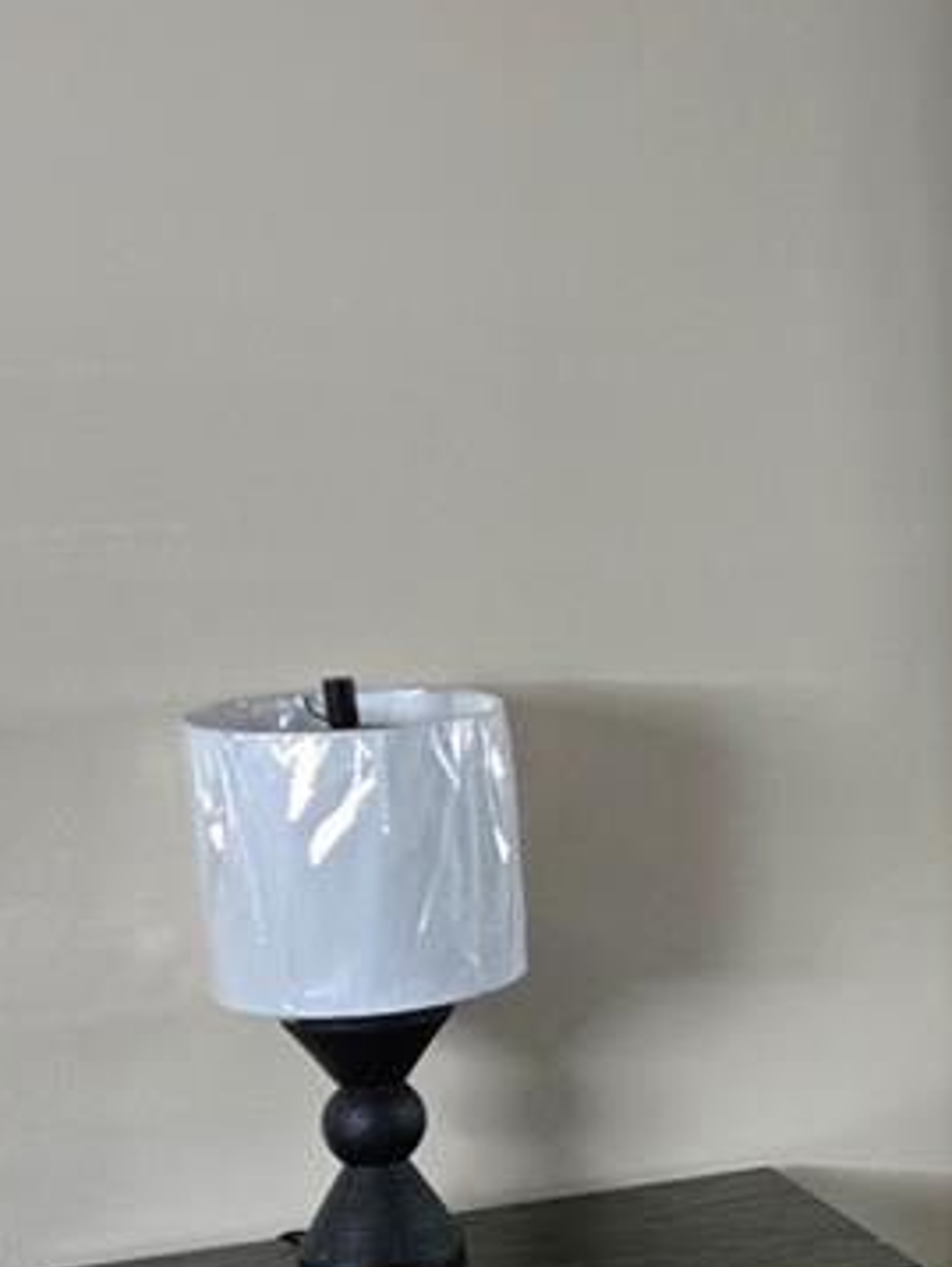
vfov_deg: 25.1
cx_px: 1501
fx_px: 2820
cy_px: 892
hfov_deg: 17.0
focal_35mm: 77
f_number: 1.8
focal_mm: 5.4
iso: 800
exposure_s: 1/60
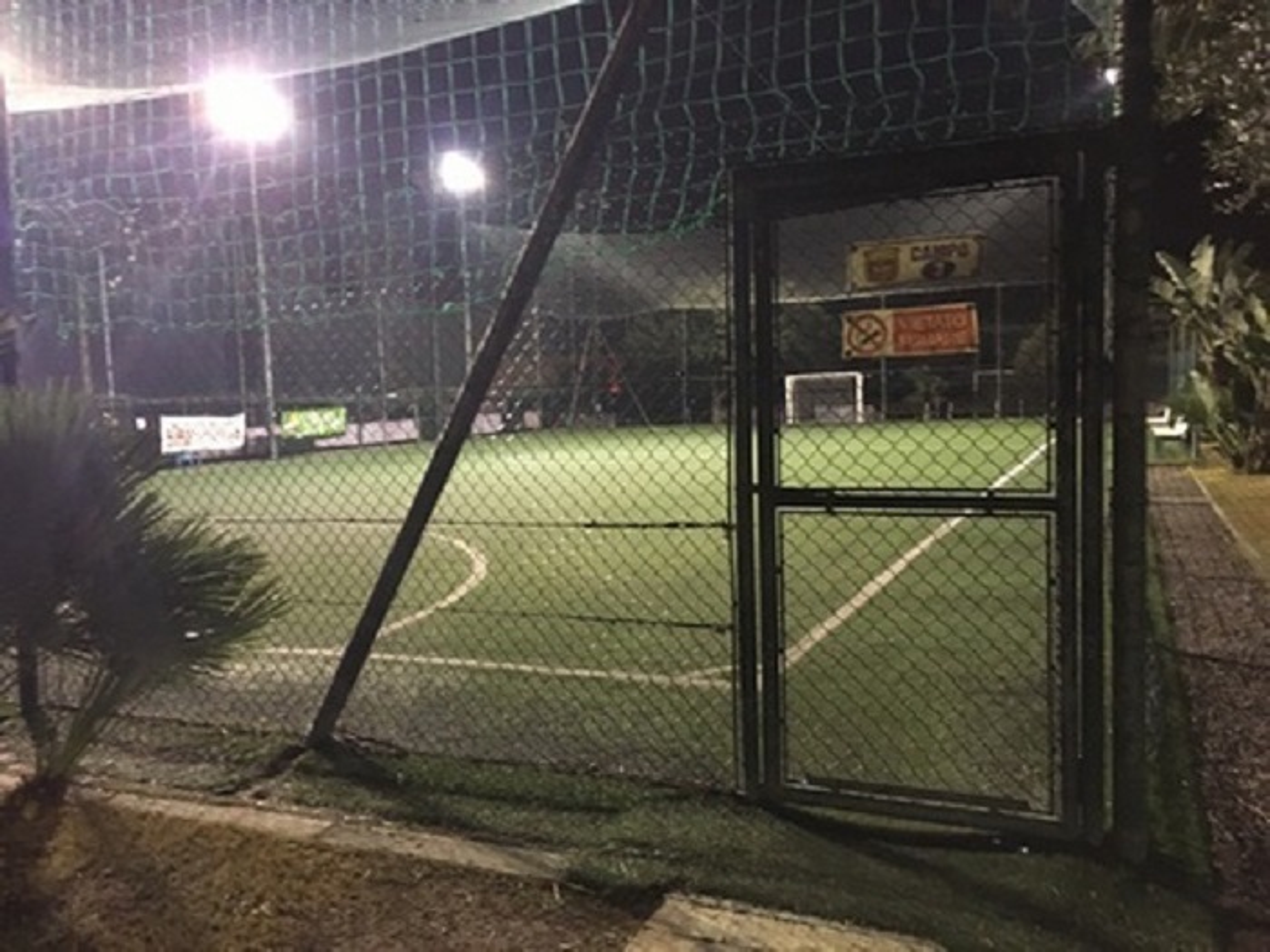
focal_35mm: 29
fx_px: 1064
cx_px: 635
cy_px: 476
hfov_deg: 61.7
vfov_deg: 48.2
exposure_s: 1/17
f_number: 2.2
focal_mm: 4.15
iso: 400
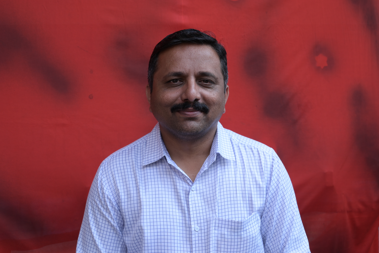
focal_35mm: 53
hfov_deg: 37.5
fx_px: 558
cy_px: 126
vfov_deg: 25.5
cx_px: 190
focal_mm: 53
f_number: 7.1
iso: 200
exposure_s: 1/160
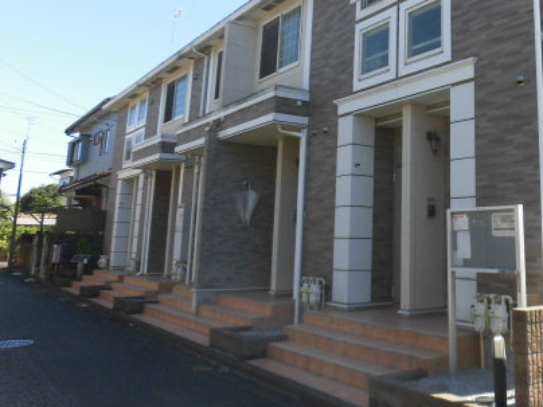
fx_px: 596
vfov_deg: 36.6
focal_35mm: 38
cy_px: 89
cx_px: 418
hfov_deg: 46.9
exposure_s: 1/500
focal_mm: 4.3
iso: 100
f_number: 3.1
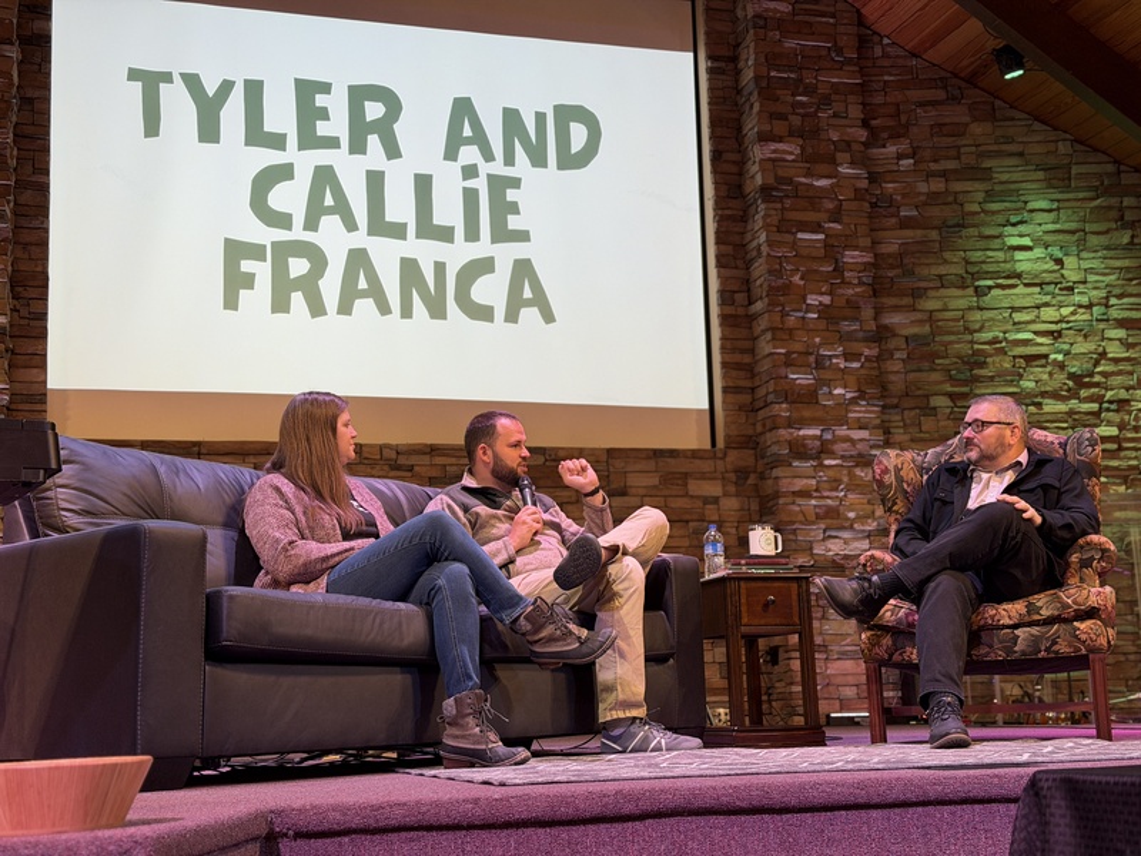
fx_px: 1582
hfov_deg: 39.7
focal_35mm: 48
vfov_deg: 30.3
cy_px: 428
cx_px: 570
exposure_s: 1/60
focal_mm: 6.76
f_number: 1.78
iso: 125
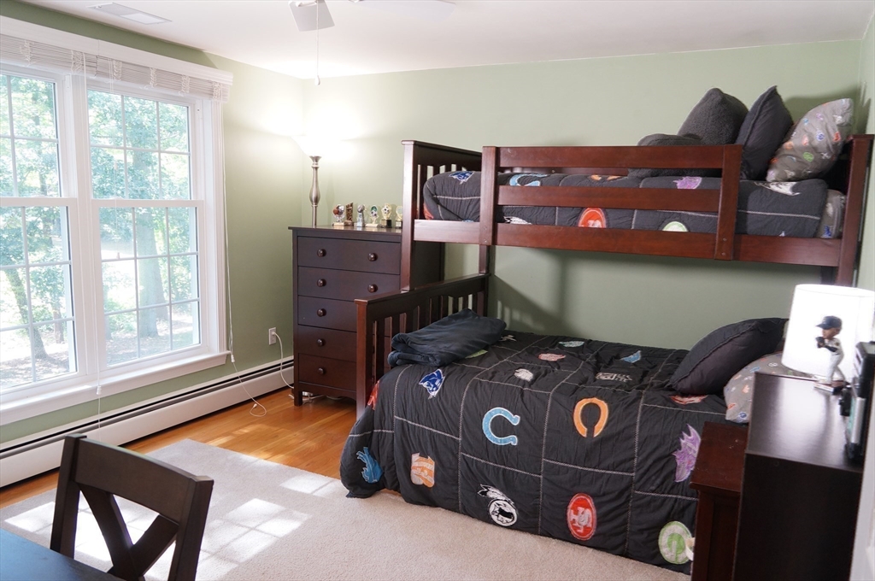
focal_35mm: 27
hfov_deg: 67.4
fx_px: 655
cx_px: 438
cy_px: 290
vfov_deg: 47.8
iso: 640
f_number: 4
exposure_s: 1/50
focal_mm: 18
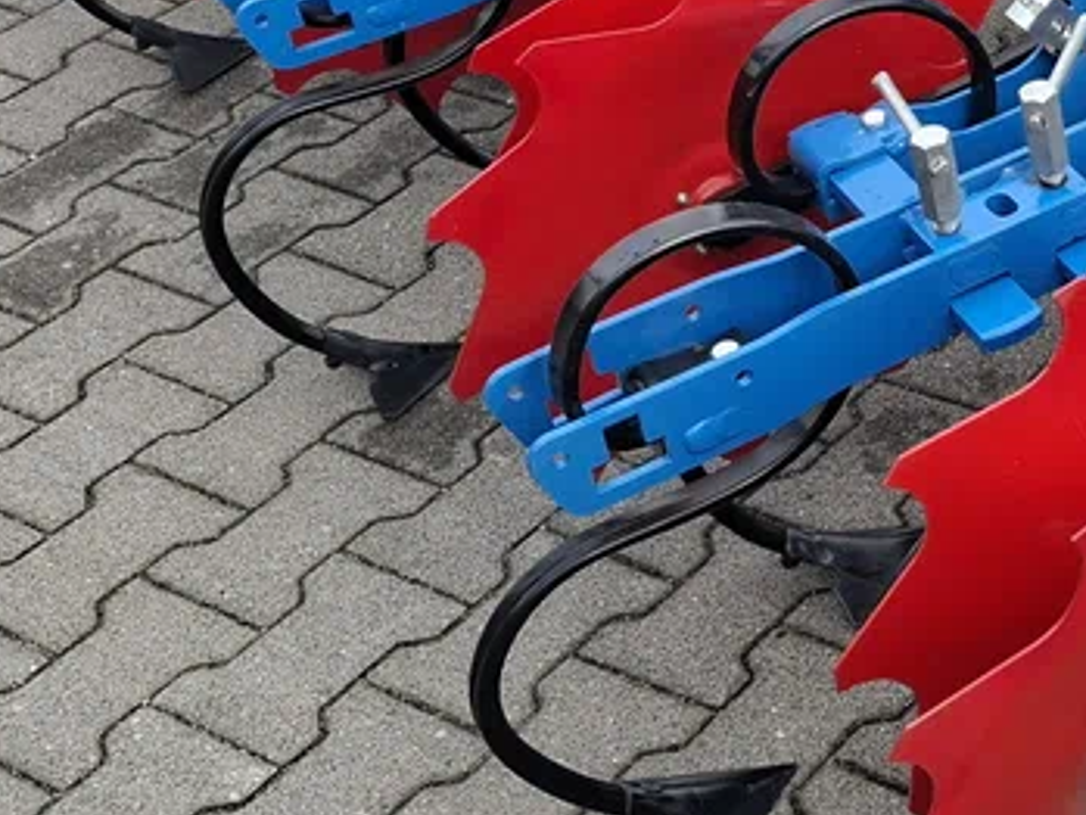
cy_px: -37
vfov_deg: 18.1
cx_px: 1475
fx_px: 2479
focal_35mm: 79
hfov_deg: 21.8
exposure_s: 1/273
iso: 50
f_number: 1.8
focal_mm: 5.54
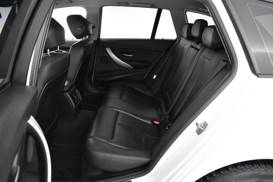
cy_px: 91
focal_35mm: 27
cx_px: 136
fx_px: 205
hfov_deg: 67.4
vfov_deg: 47.9
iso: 3200
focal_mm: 18
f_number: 3.5
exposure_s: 1/30
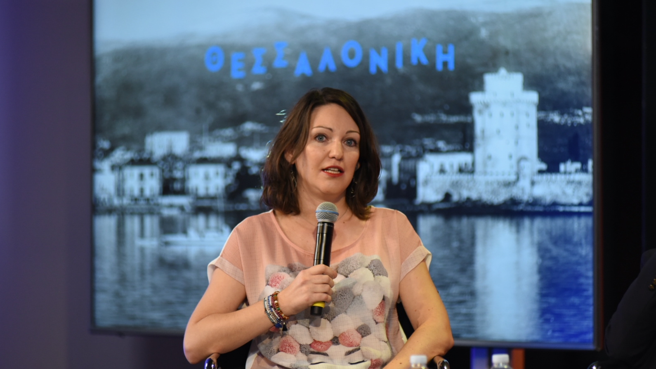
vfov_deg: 6.2
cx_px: 329
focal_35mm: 195
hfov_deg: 11.0
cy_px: 182
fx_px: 3392
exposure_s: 1/500
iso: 2500
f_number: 3.2
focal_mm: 185
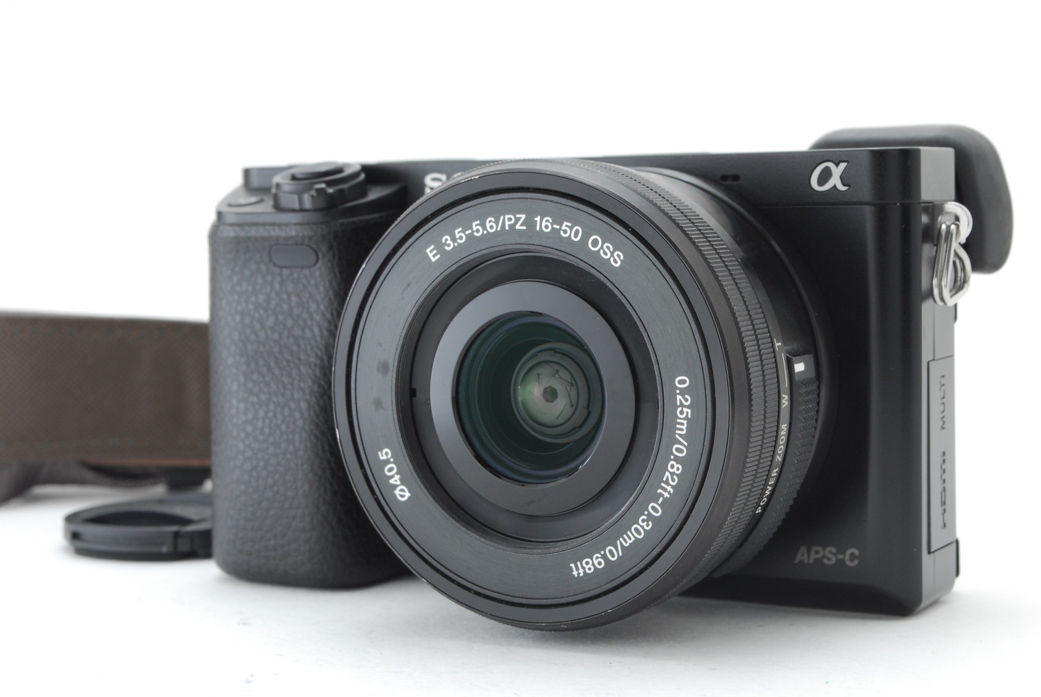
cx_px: 520
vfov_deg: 18.2
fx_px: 2171
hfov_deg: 27.0
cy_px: 348
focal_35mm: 75
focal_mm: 50
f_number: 18
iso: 320
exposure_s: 1/100
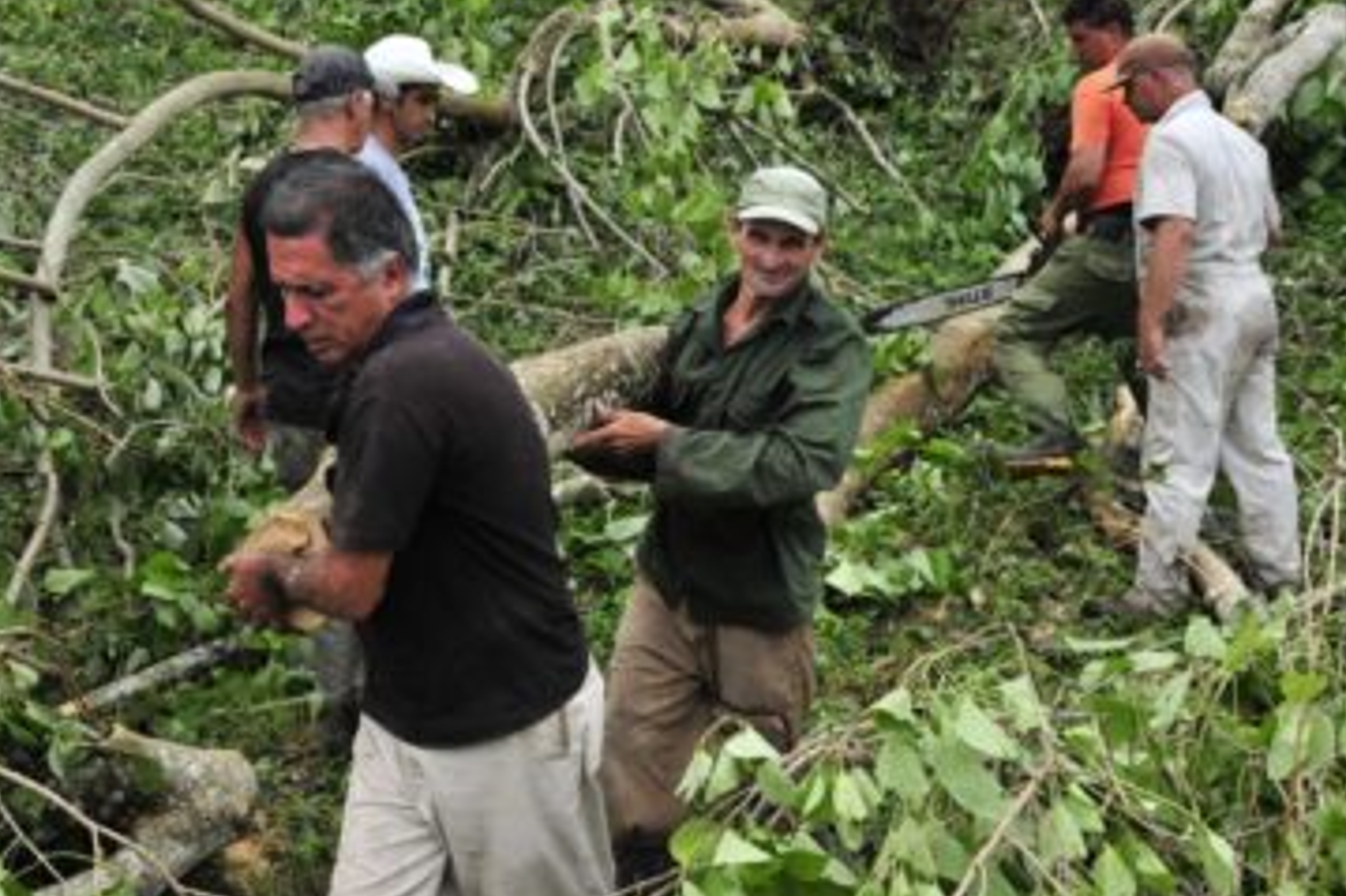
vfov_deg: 23.3
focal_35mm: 58
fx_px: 2167
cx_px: 739
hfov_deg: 34.5
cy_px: 401
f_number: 8
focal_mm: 34
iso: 640
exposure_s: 1/800
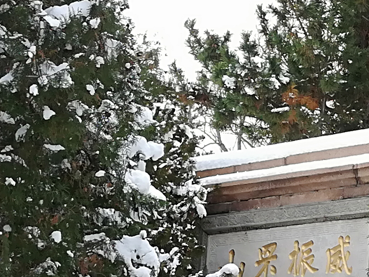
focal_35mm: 123
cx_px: 296
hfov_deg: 15.9
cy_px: 262
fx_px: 1311
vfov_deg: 11.9
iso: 80
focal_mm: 3.83
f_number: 2.2
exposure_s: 1/100
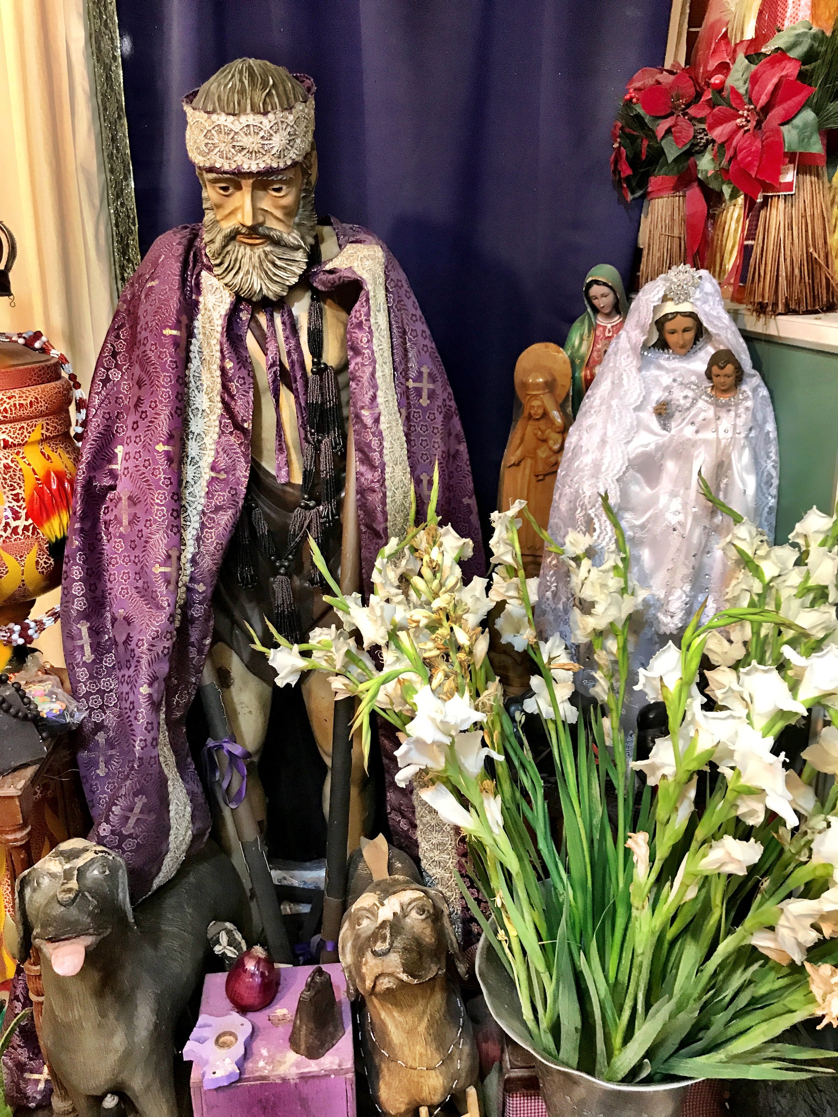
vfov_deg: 63.4
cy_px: 558
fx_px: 904
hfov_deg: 49.7
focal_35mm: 28
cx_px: 419
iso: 64
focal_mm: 3.99
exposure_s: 1/15
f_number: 1.8
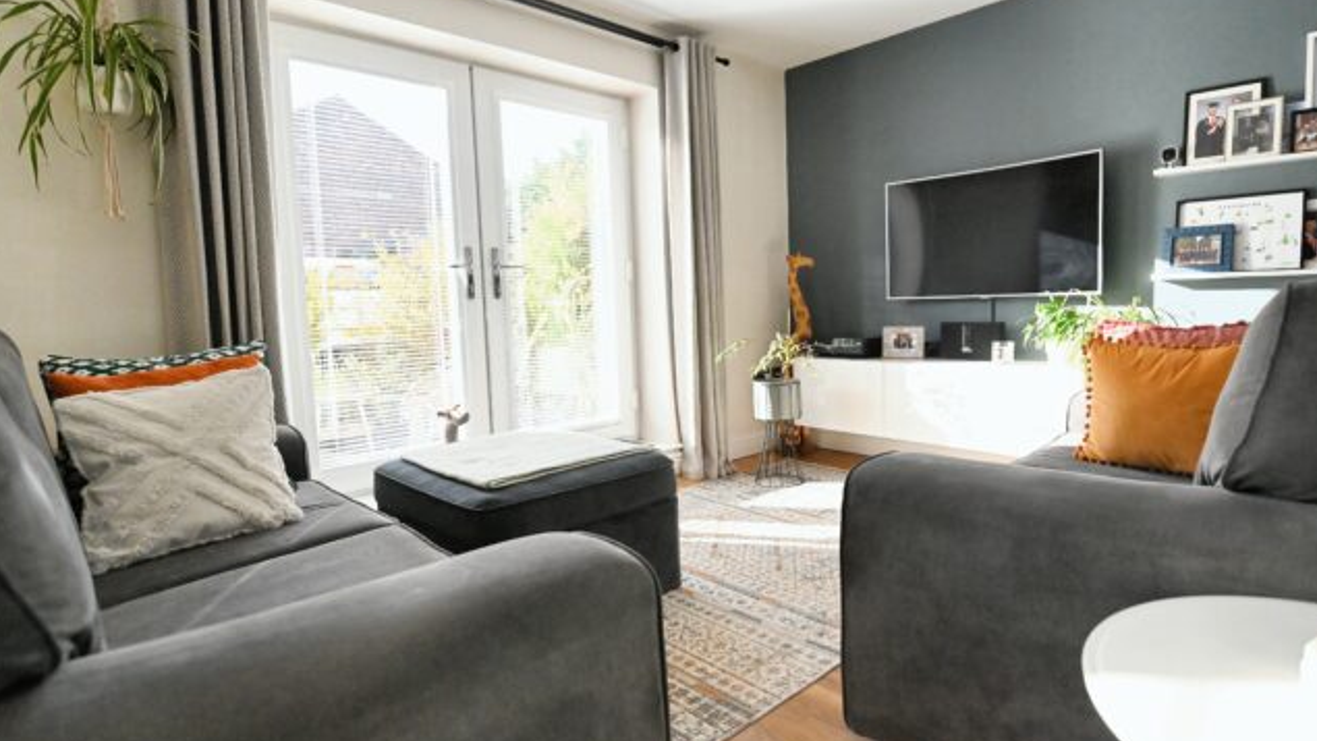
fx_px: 663
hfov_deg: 89.0
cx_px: 751
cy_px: 370
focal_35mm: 19
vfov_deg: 58.3
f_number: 2.8
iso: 6400
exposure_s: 1/8000
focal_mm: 15
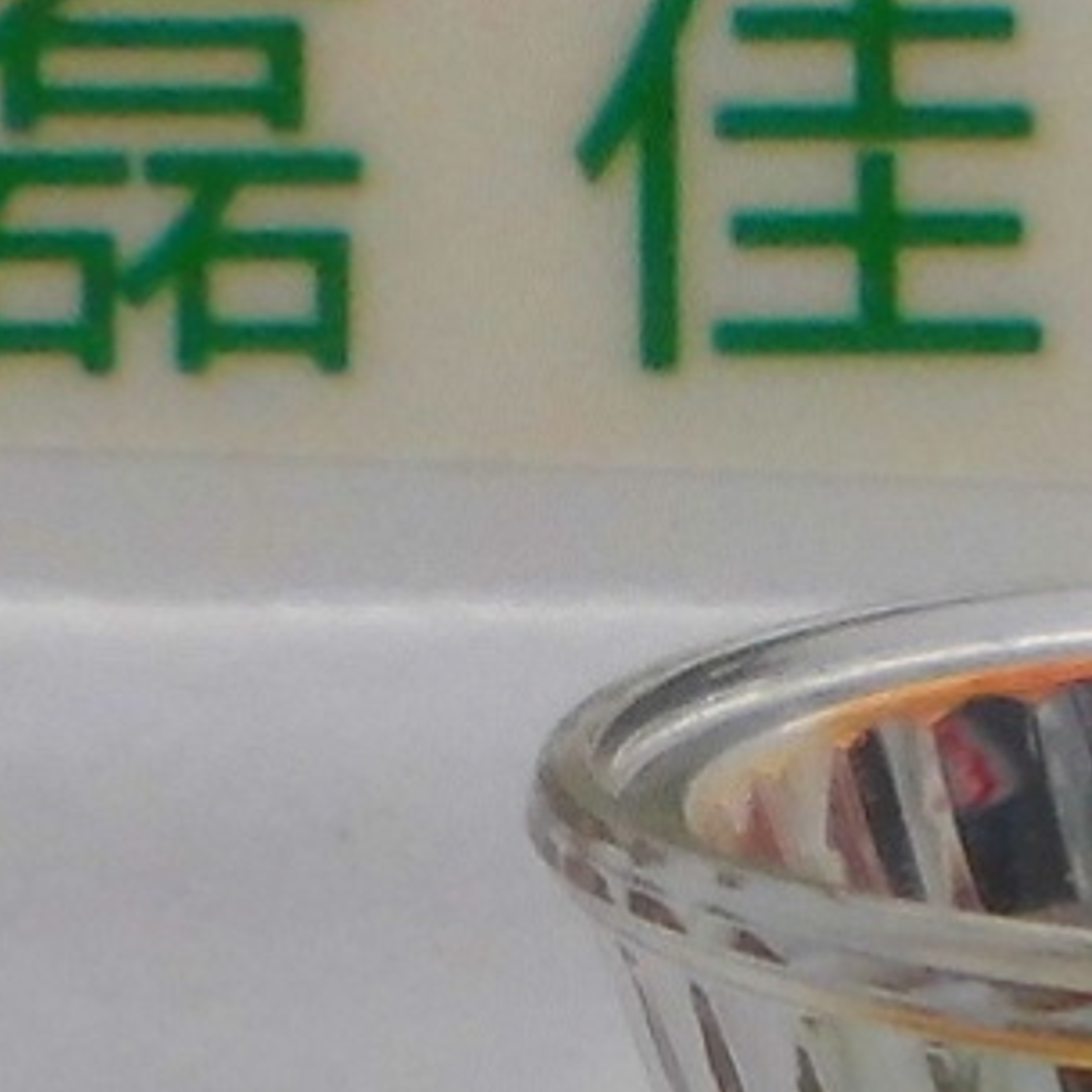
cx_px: 1541
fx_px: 6888
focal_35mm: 193
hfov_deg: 8.9
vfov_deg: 8.9
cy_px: 1484
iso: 100
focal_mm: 4.6
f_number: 3.2
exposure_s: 1/117
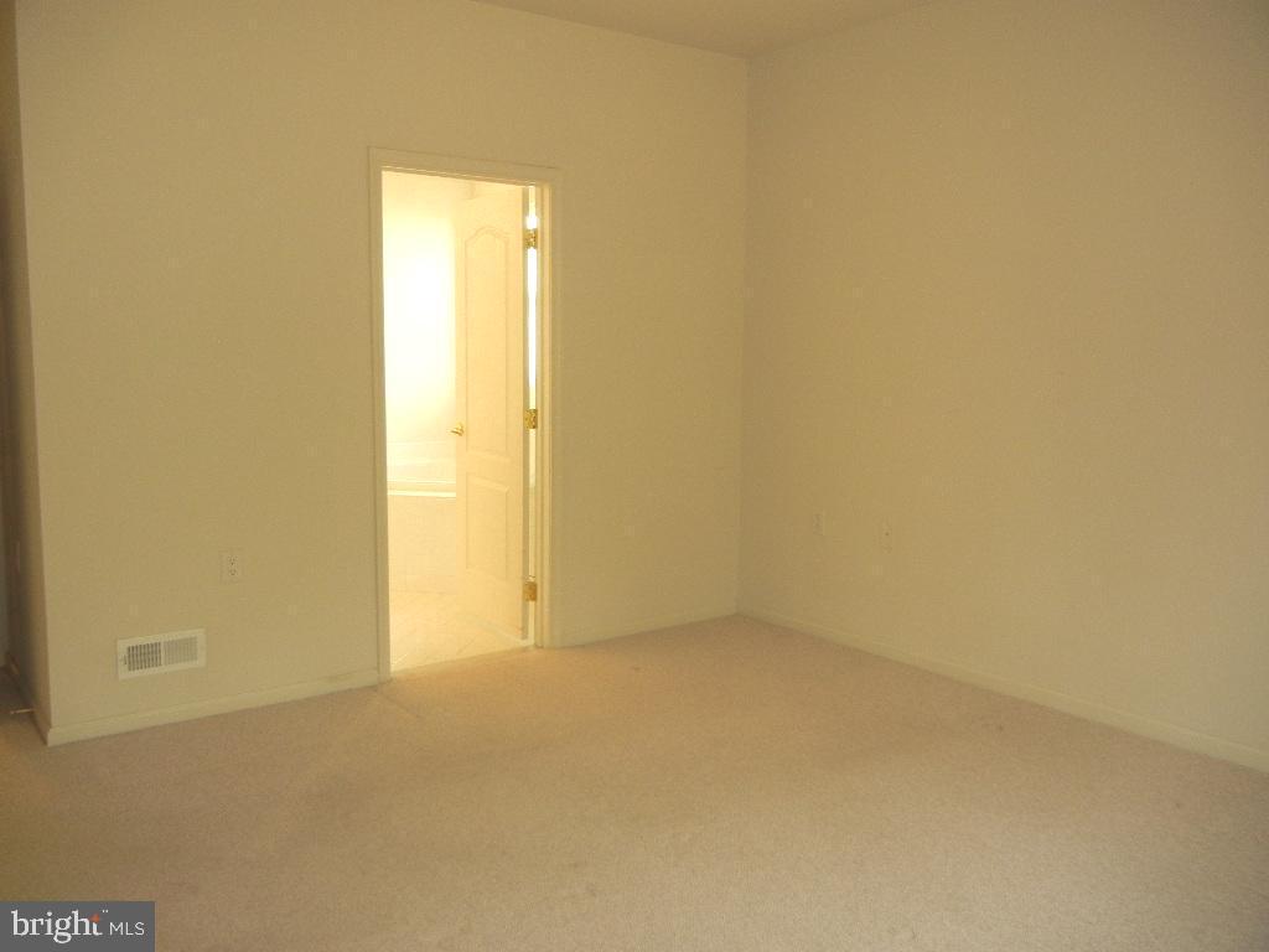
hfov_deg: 60.0
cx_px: 634
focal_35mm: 30
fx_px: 1100
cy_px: 476
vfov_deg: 46.8
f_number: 3.5
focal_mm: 5.4
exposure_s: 1/30
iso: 200
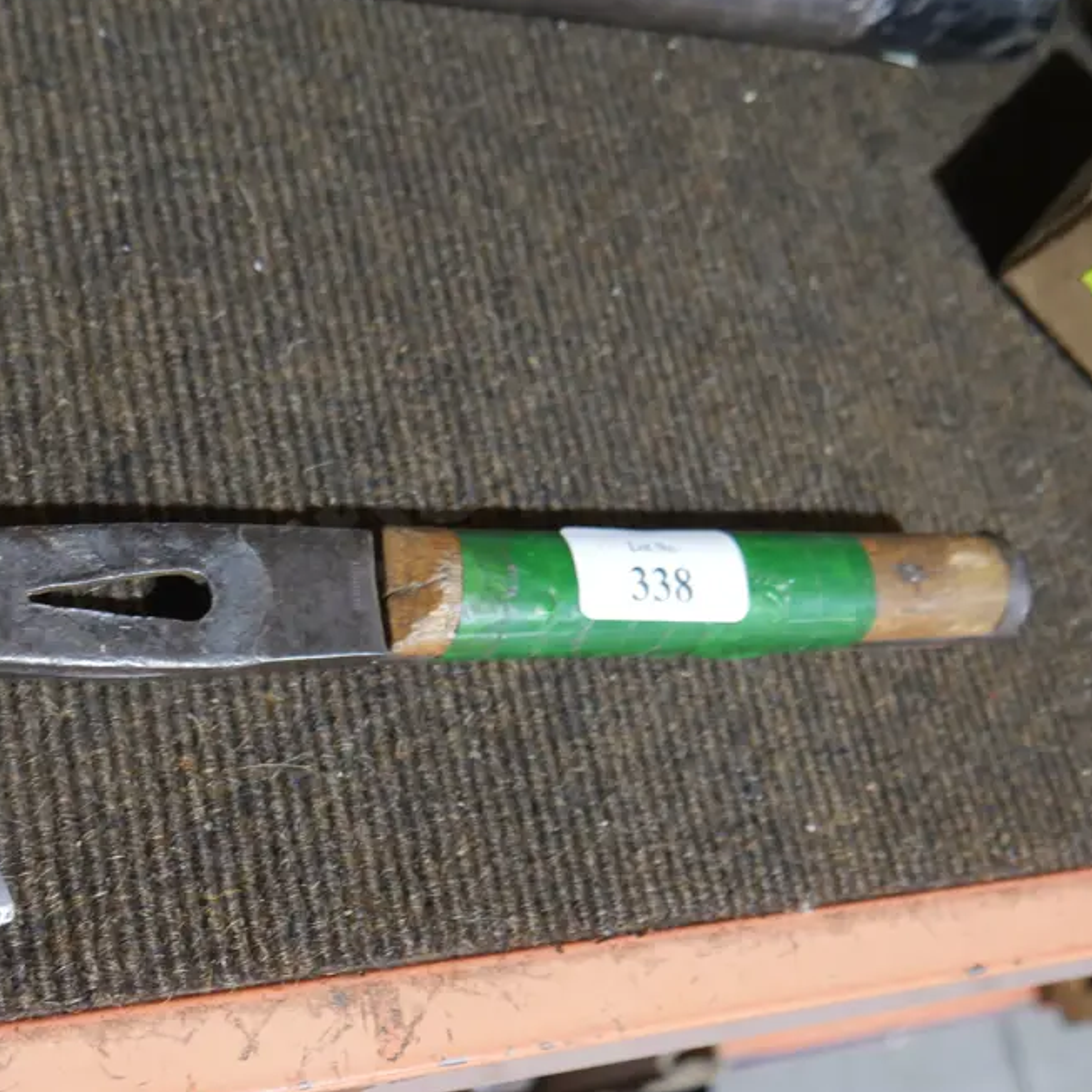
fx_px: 1785
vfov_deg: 34.0
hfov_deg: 33.2
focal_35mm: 50
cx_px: 246
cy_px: 632
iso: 800
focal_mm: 18
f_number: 4
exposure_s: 1/60
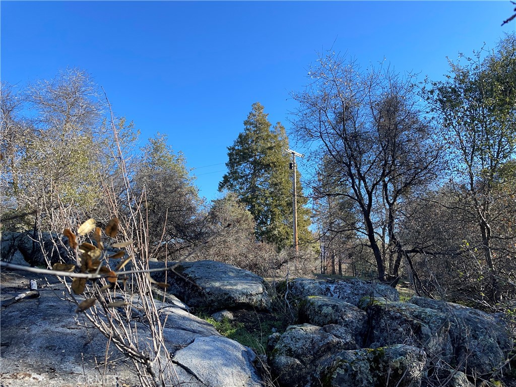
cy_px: 194
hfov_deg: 67.3
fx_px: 388
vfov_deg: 53.1
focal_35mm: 26
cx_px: 258
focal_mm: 4.2
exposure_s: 1/1221
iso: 32
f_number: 1.6
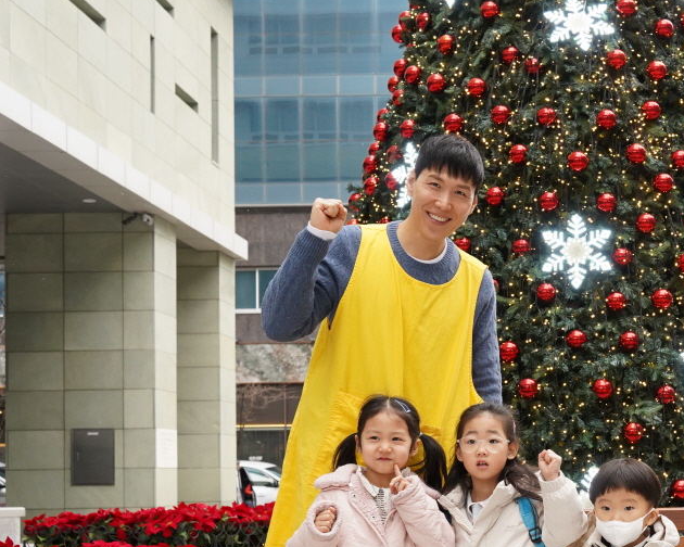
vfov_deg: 24.2
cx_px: 583
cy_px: 440
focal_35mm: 62
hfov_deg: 29.5
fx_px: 1255
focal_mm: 32
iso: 2500
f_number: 6.3
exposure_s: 1/400
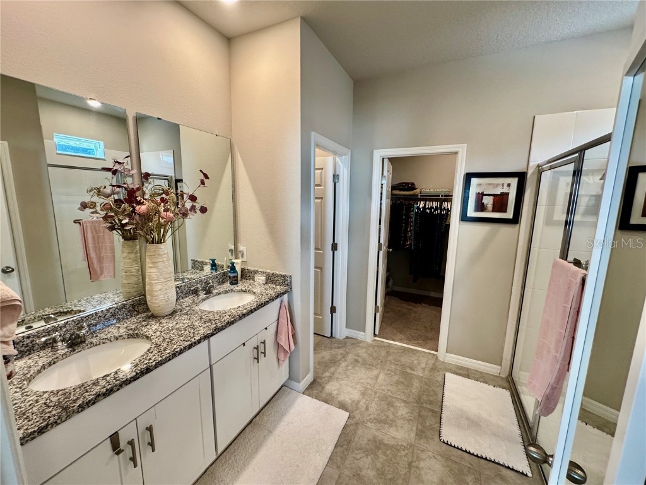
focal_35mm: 14
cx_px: 323
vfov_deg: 85.7
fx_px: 261
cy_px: 242
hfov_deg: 102.1
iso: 250
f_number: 2.2
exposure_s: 1/120
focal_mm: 2.22
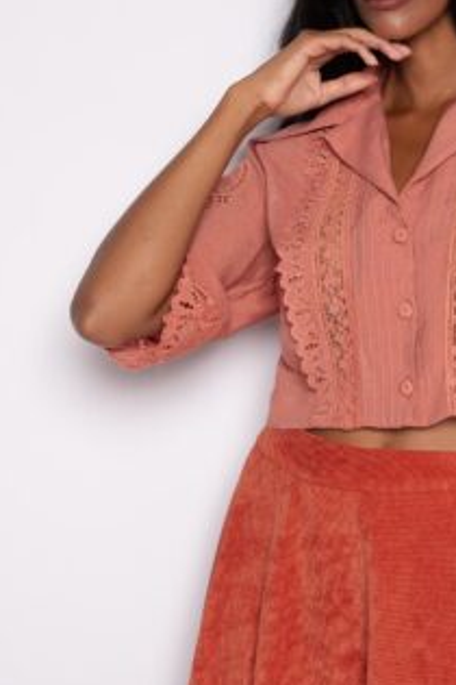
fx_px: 1596
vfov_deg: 24.2
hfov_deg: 16.1
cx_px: 413
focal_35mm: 84
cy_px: 358
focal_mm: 44
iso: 200
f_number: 7.1
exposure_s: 1/160
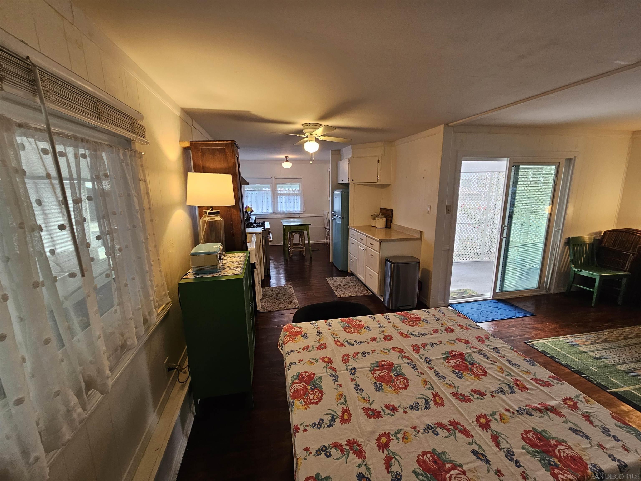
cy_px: 240
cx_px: 320
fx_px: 241
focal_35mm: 13
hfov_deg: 106.2
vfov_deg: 89.9
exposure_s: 1/60
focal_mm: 2.2
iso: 160
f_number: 2.2
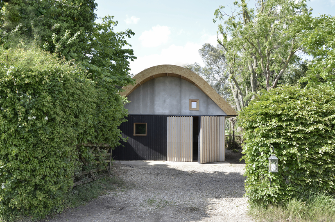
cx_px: 168
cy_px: 111
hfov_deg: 59.6
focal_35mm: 32
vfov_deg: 41.5
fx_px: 292
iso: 200
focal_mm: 21
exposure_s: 1/200
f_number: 7.1
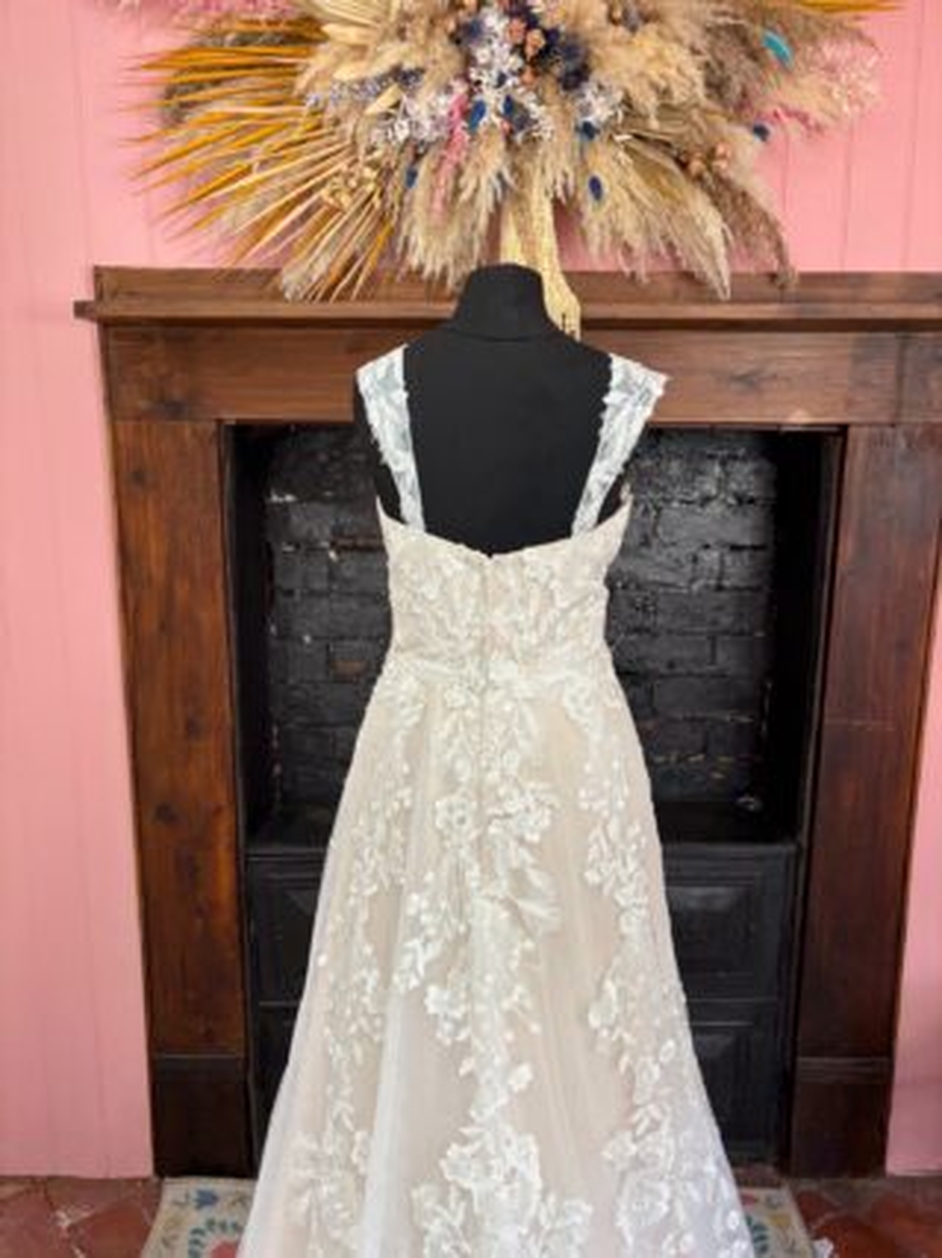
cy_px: 629
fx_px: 944
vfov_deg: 67.3
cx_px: 471
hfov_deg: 53.0
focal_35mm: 26
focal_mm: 5.96
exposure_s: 1/100
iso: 80
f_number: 1.6
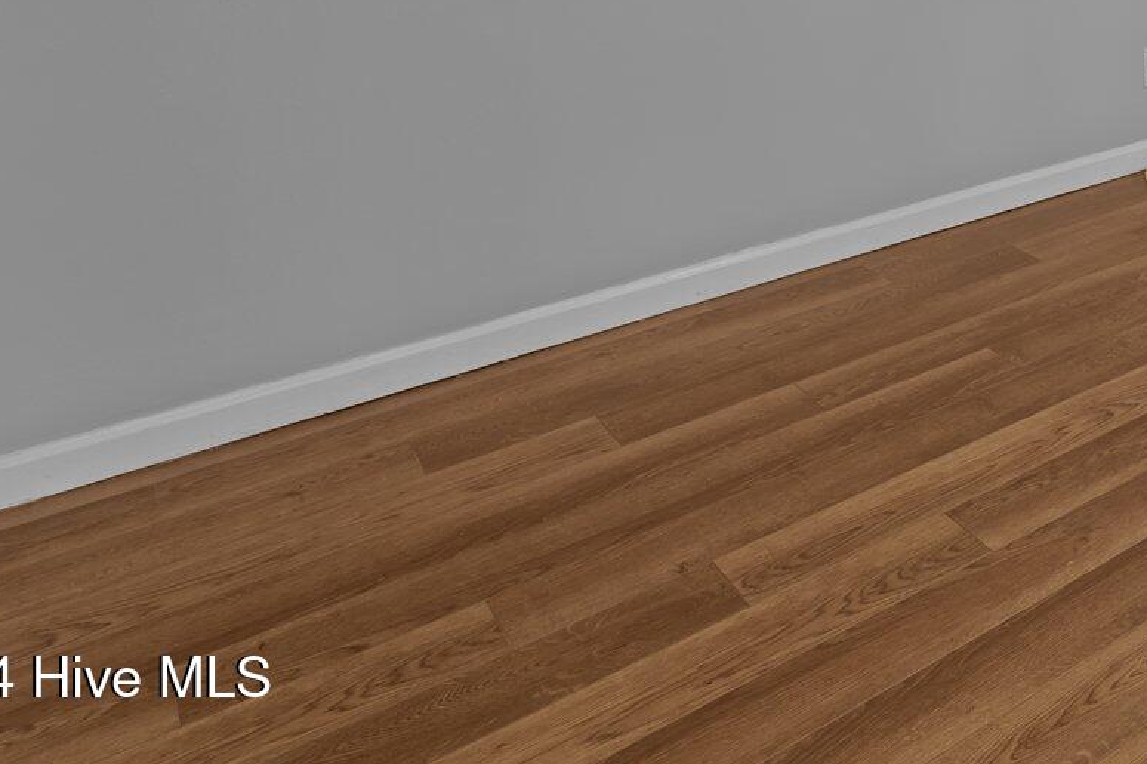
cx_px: 1356
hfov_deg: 39.0
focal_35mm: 37
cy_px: -241
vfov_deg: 28.9
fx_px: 1178
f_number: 8
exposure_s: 1/1.25
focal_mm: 14
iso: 400
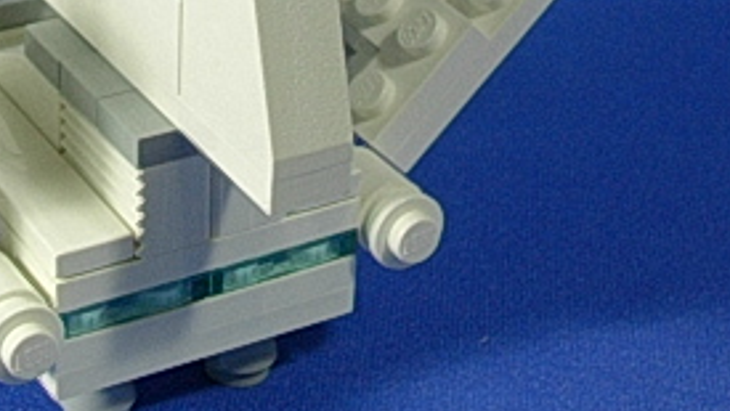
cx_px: 85
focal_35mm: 114
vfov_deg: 10.4
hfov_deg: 18.5
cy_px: -109
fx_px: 2208
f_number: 2.9
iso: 70
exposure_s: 1/17.9
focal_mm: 6.7
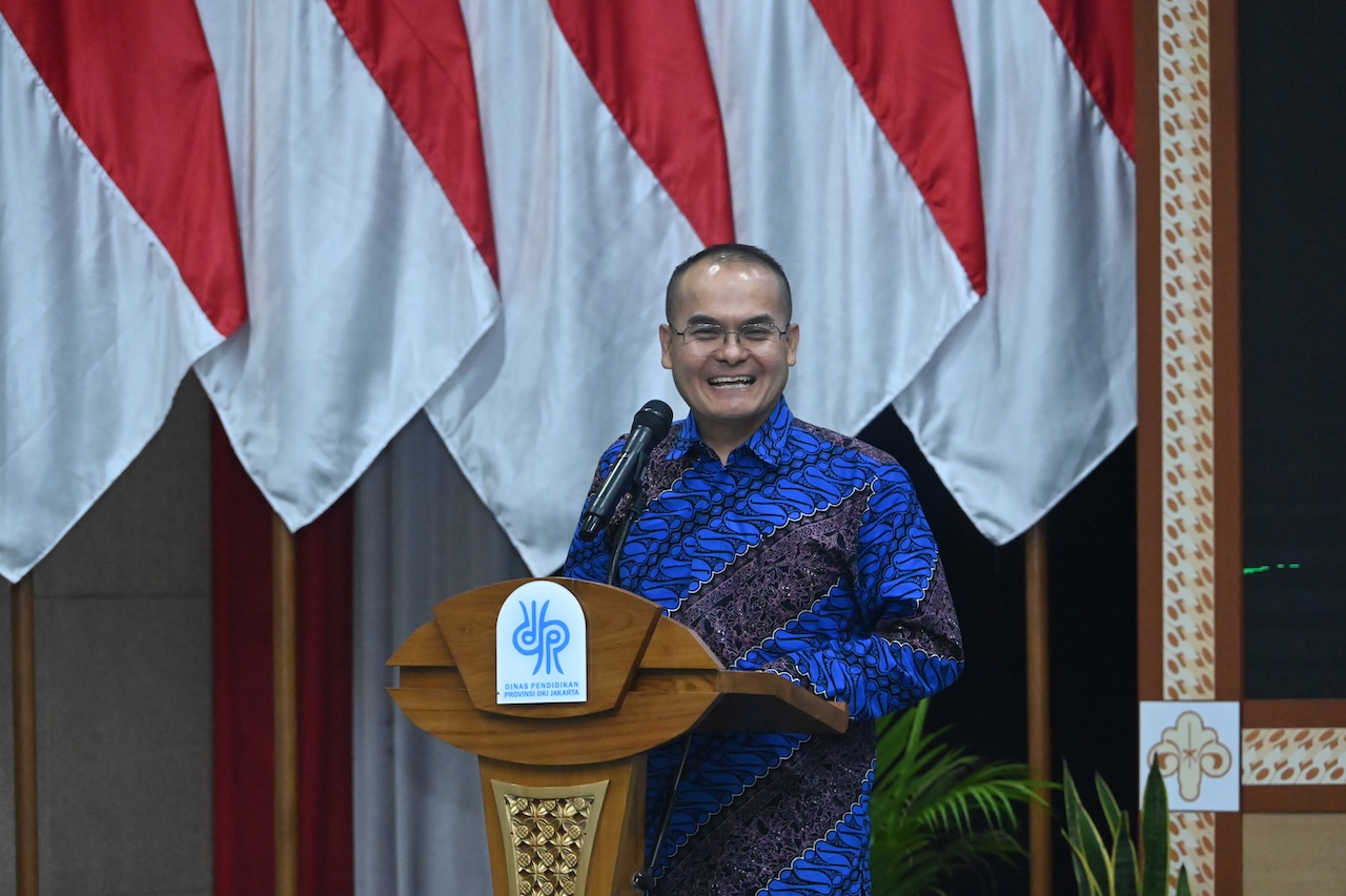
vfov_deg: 6.0
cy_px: 448
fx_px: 8595
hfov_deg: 9.0
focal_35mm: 230
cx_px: 673
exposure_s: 1/200
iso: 16000
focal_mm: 230
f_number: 9
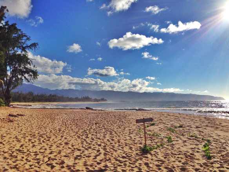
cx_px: 114
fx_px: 218
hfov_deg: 55.4
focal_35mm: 33
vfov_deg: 42.9
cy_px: 86
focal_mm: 4.12
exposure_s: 1/5435
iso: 50
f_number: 2.4
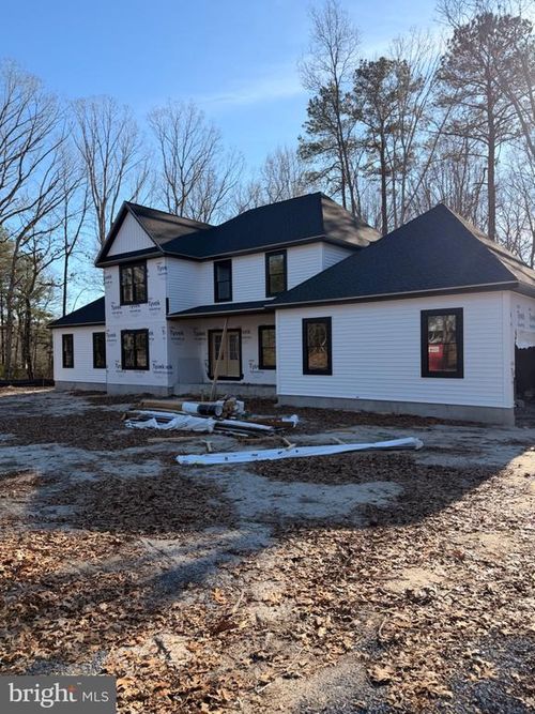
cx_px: 268
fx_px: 495
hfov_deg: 56.8
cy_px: 357
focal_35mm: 24
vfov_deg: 71.6
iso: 80
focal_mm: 6.76
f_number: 1.78
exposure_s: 1/2299
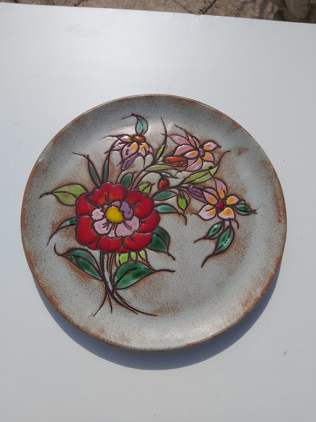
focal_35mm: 26
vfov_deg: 67.3
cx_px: 158
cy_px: 211
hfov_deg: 53.1
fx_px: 316
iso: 64
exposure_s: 1/6780
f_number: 1.7
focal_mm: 3.92
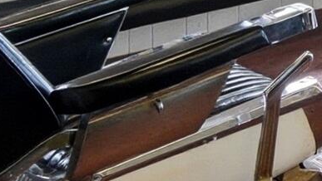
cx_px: 661
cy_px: -198
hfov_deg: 17.6
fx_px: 692
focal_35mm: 81
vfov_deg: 12.8
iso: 100
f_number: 4
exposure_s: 1/500
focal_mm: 10
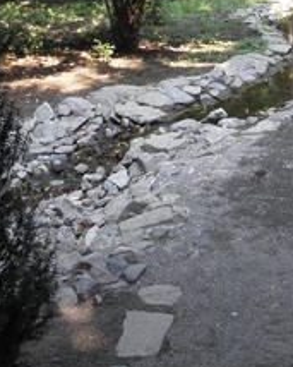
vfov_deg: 23.0
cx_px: 242
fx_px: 824
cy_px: -75
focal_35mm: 76
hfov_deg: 19.9
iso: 64
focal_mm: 4.6
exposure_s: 1/60
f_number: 3.2
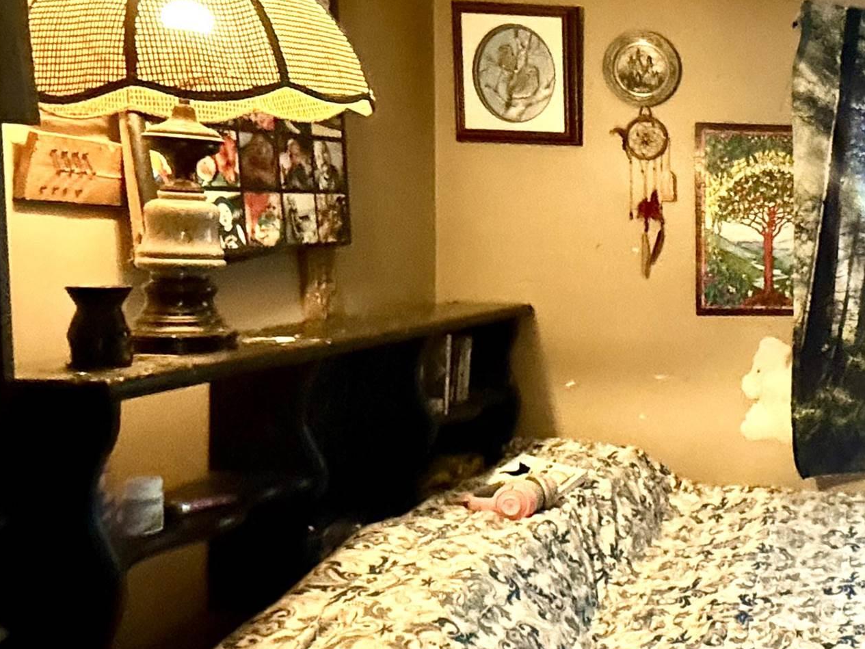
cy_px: 381
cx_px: 1008
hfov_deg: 40.3
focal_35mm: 34
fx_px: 850
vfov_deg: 41.7
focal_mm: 2.22
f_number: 2.2
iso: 1000
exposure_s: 1/60
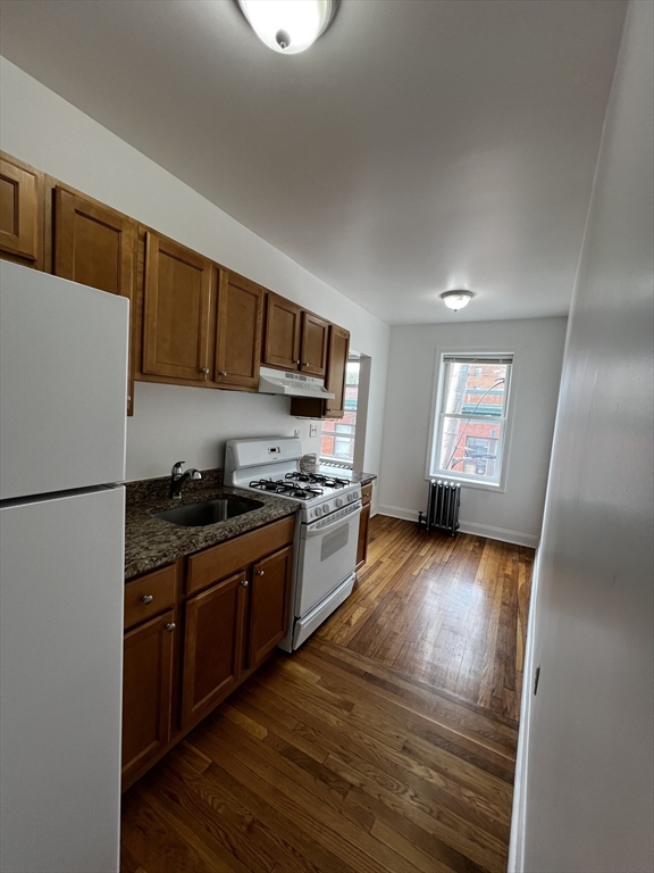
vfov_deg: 106.2
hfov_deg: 89.9
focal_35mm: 13
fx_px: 327
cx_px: 327
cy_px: 436
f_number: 1.8
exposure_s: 1/120
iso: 64
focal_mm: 1.57
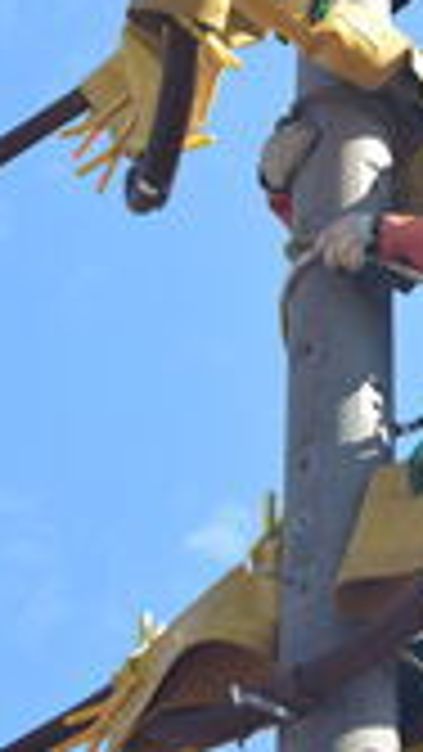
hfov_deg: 5.8
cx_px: 450
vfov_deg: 10.4
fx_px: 4131
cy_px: 182
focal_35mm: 207
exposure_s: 1/1000
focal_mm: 55
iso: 400
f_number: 5.6
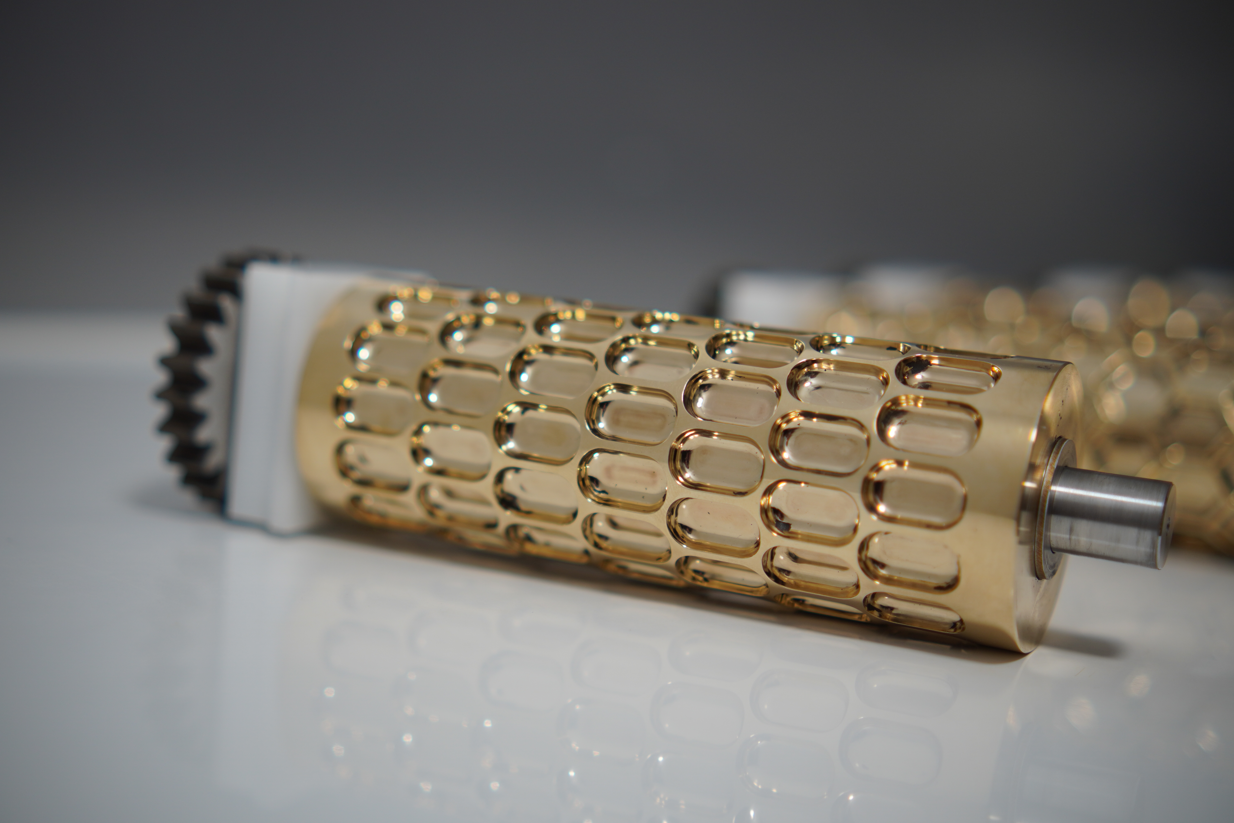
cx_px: 617
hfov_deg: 40.0
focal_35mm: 50
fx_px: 1697
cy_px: 412
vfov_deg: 27.3
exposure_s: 1/320
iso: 100
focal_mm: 33
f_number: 1.4
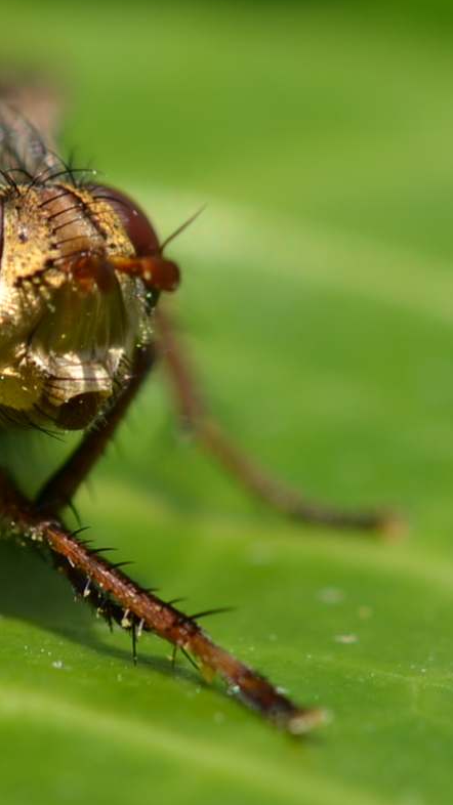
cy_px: 448
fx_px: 8363
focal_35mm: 392
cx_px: -1
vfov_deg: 5.5
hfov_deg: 3.1
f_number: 8
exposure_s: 1/200
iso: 100
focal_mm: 85
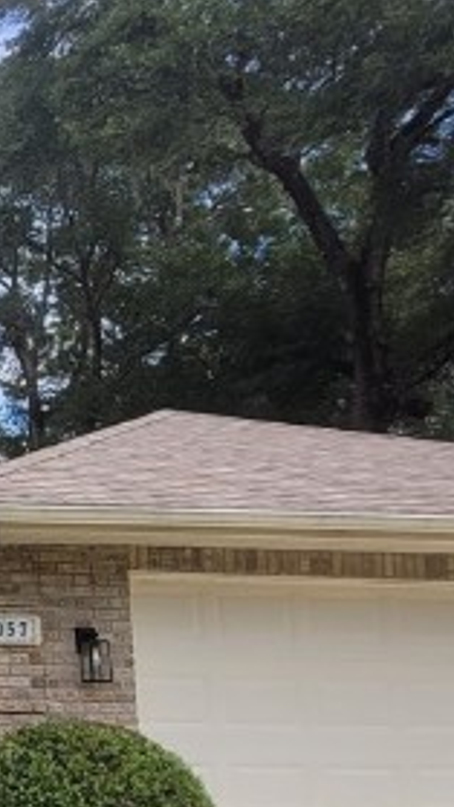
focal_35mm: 52
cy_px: 506
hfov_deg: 17.4
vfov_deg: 39.6
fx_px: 1113
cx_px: -422
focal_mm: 1.74
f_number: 2.2
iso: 40
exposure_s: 1/1414
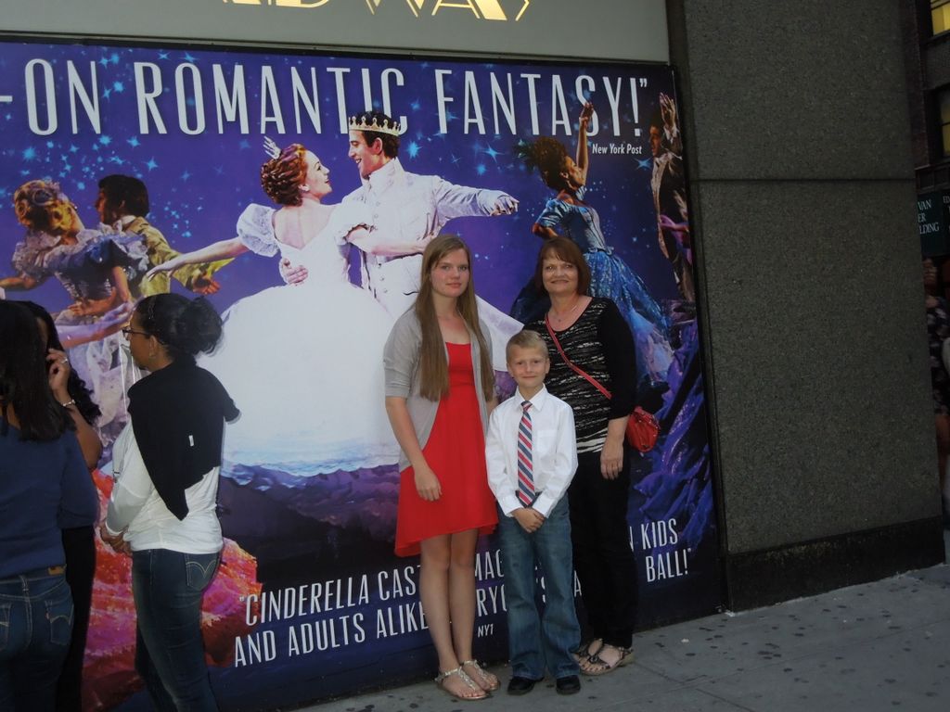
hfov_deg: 47.9
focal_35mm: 39
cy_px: 356
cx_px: 475
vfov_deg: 36.8
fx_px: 1070
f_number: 3.8
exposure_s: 1/30
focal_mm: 7
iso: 450
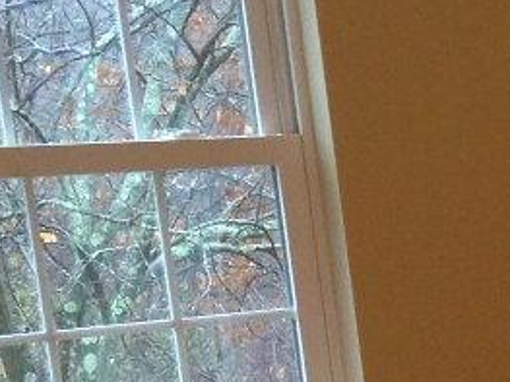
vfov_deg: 7.9
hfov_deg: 9.7
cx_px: 1189
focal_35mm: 181
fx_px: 2665
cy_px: 667
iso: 160
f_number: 2.4
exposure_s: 1/20
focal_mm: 4.12
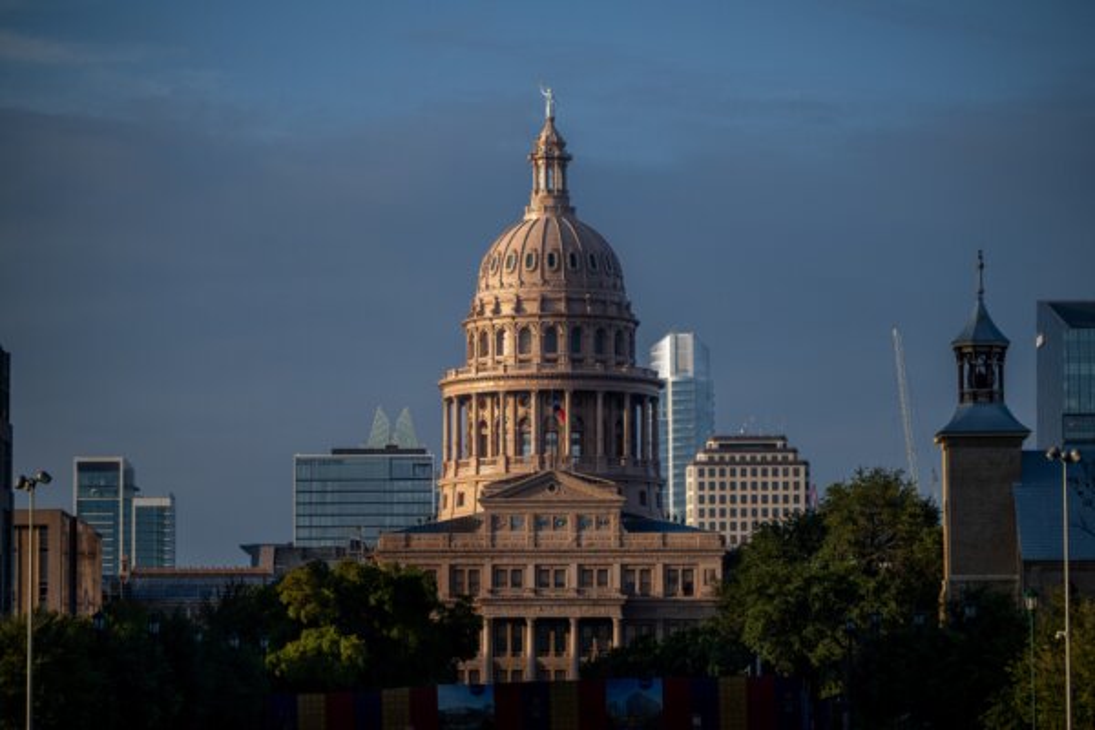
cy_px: 365
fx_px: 3954
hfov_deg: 15.8
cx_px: 548
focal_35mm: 130
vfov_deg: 10.5
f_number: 2.8
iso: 64
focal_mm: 130
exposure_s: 1/2000
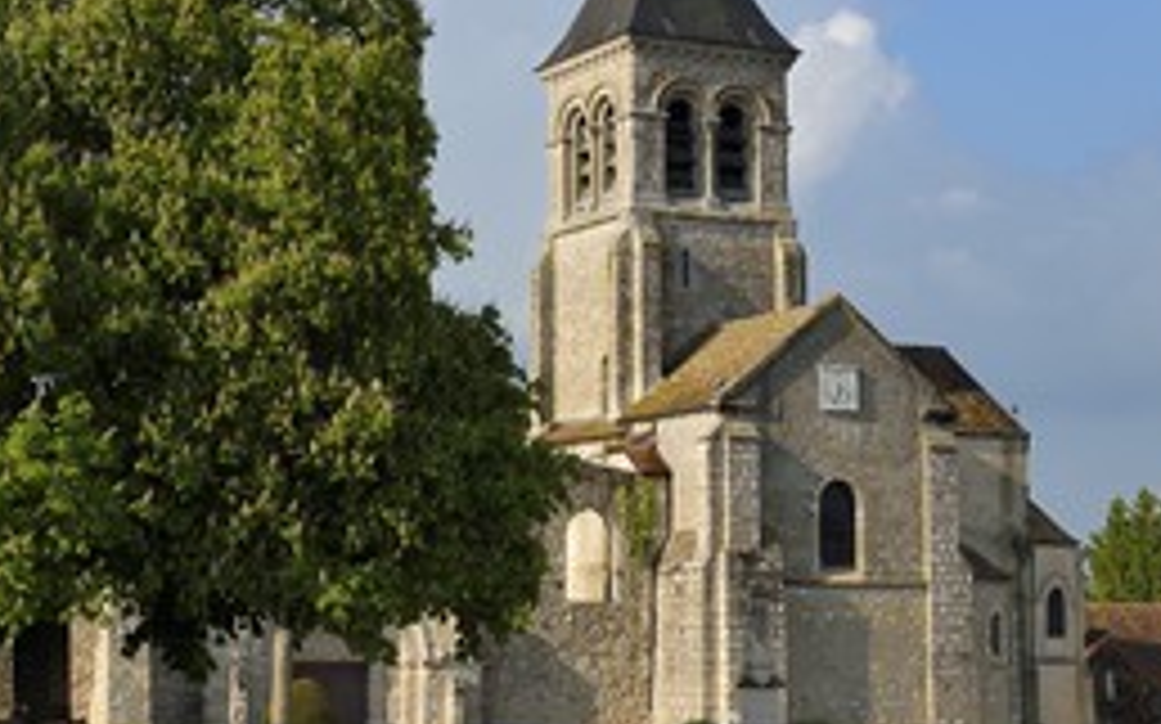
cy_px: 252
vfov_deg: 15.7
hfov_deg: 24.9
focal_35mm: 83
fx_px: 2625
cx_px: 734
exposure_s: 1/250
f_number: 14
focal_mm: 50
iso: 200
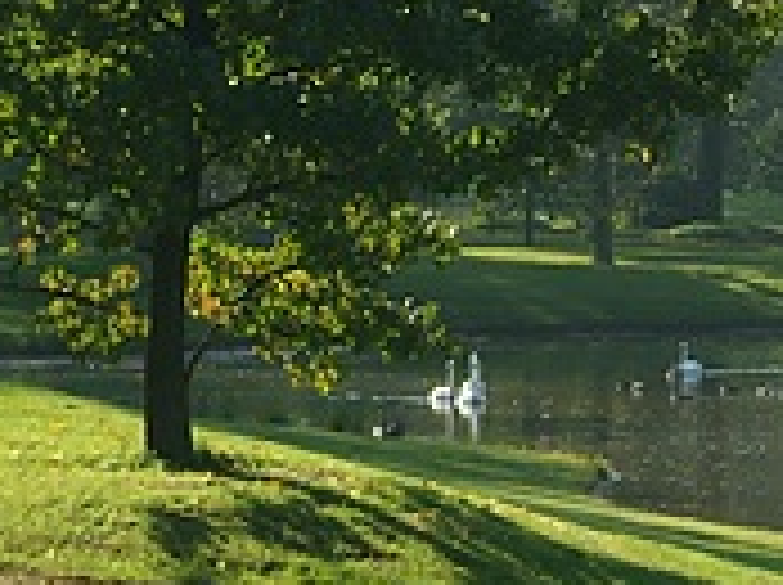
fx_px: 6302
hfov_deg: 7.0
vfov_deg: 5.3
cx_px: 1256
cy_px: 63
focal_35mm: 279
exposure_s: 1/180
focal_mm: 56
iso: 200
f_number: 6.7
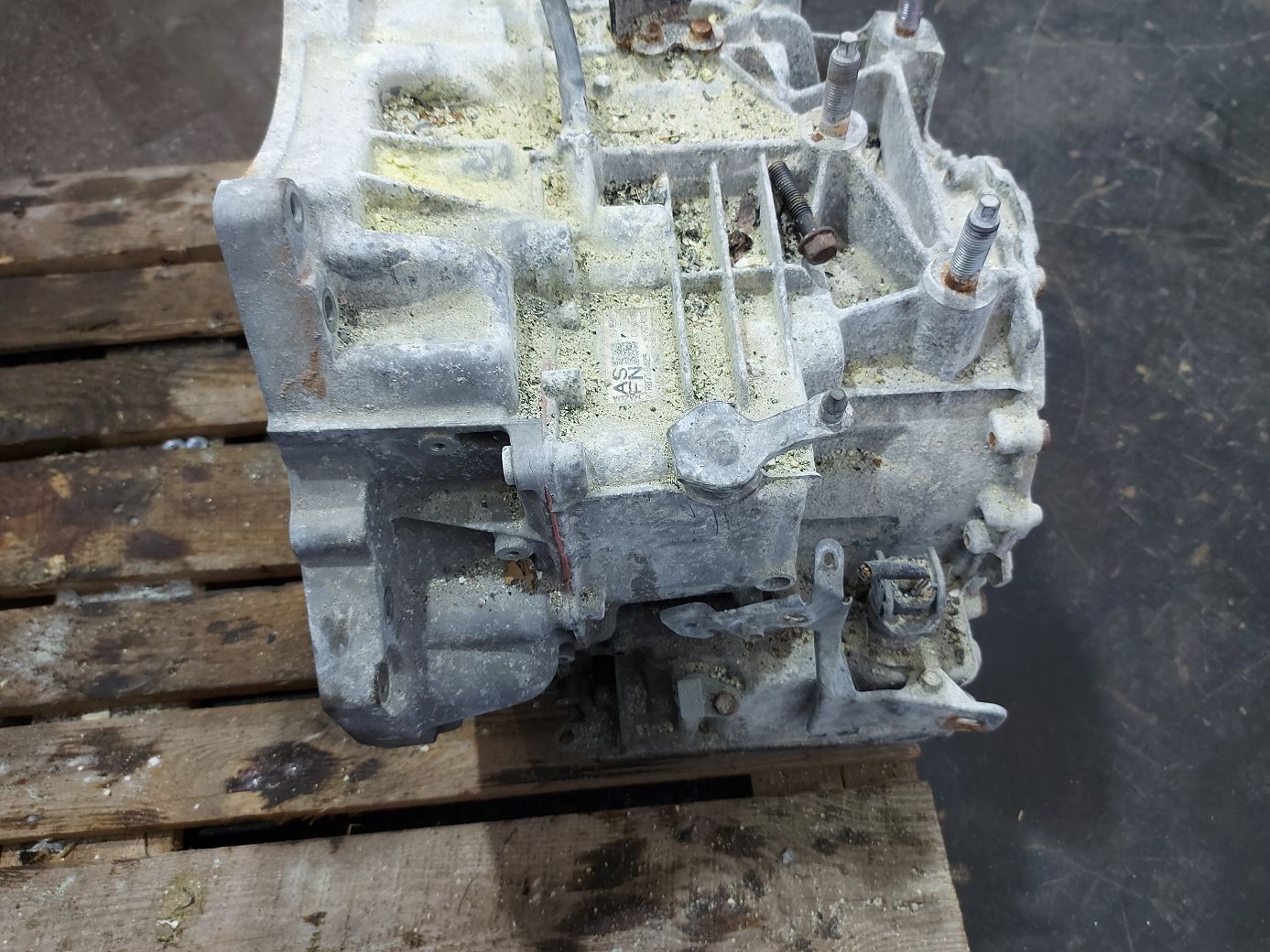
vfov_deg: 56.8
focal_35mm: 24
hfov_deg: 71.6
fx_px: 880
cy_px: 476
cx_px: 635
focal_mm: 5.23
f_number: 1.8
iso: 160
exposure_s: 1/50
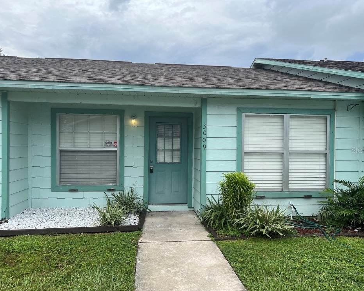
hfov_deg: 62.2
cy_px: 150
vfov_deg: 51.5
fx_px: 302
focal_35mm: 28
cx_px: 187
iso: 50
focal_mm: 5.7
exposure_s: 1/2404
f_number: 1.5
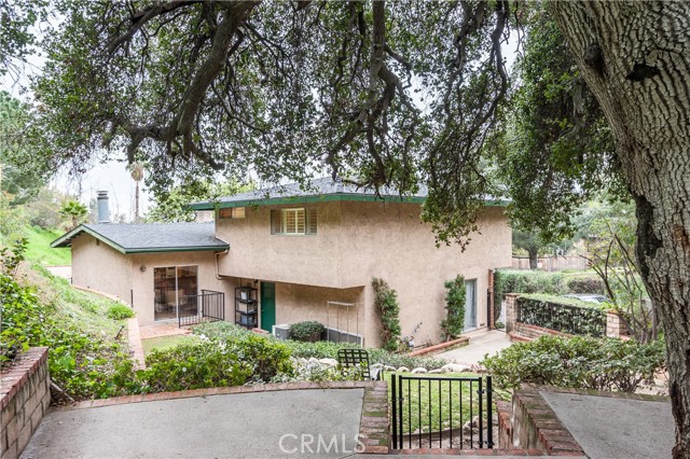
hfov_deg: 67.4
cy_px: 230
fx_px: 517
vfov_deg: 47.9
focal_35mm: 27
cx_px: 345
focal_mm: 27
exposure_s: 1/100
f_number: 5.6
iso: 100
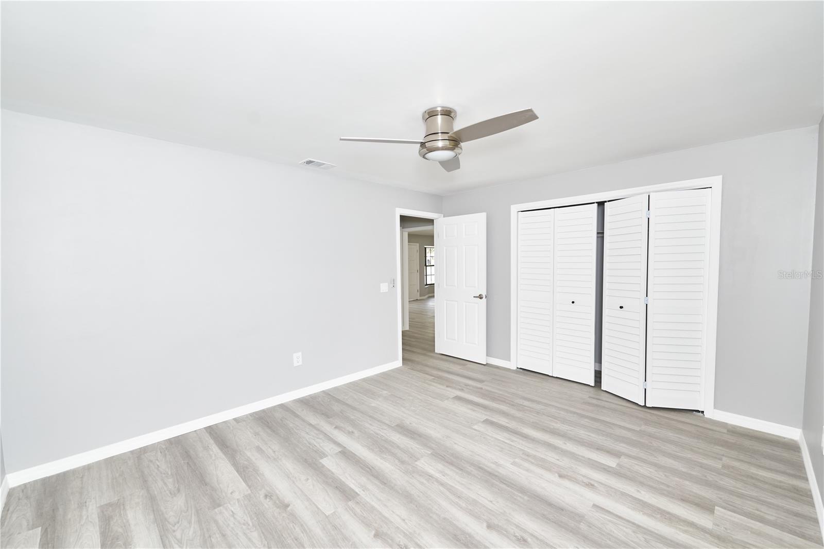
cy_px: 274
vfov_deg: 81.2
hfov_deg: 104.3
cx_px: 412
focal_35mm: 14
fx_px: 320
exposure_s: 1/200
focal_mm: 14
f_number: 5
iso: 400
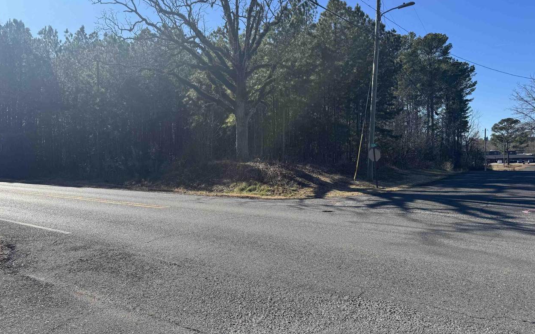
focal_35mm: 26
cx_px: 264
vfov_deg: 47.6
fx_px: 379
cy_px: 155
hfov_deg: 70.4
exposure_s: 1/3597
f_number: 1.78
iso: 80
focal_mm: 6.76
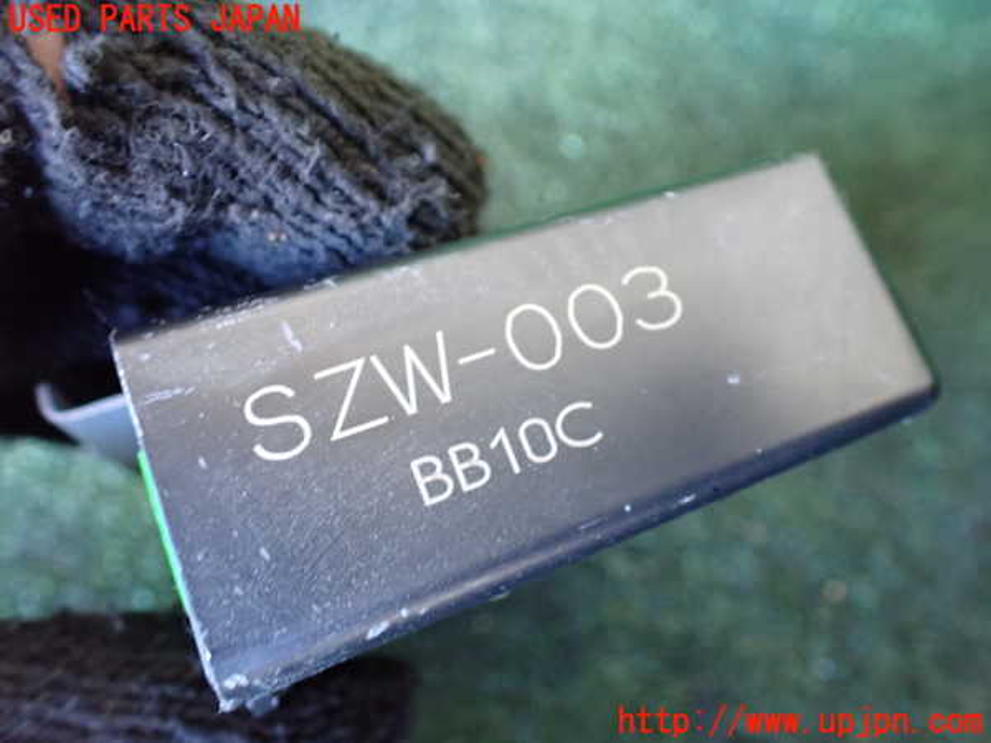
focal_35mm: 30
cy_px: 372
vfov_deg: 46.8
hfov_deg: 60.0
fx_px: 859
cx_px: 496
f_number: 2.3
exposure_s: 1/30
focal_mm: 5.4
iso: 1250
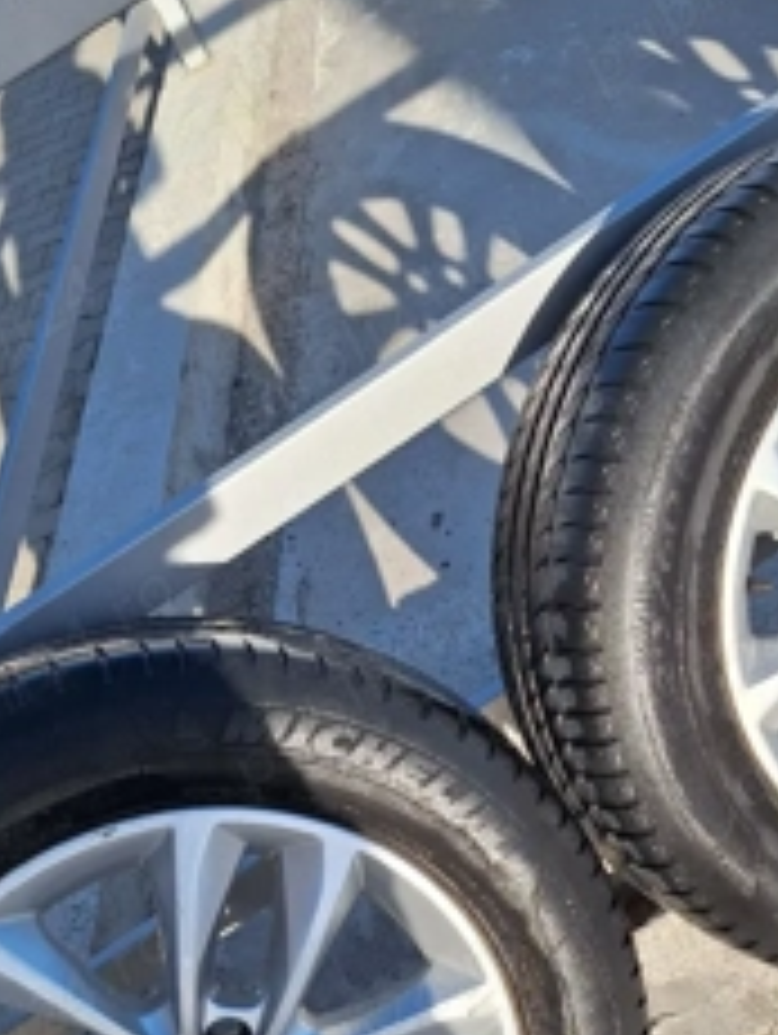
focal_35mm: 40
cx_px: 468
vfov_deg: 45.6
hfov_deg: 35.9
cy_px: 734
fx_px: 1196
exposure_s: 1/2500
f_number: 1.8
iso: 40
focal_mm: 5.54
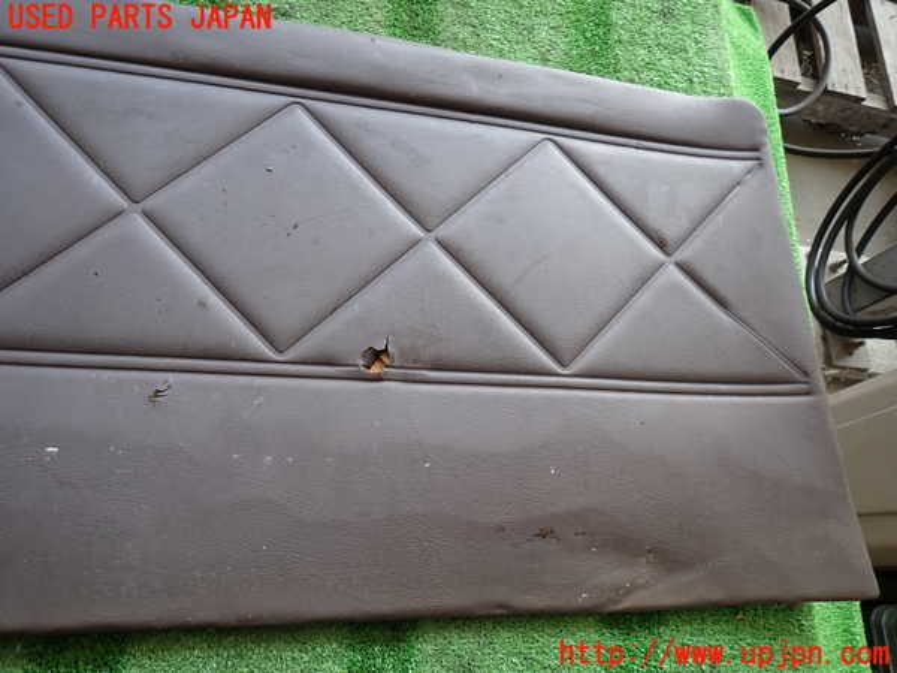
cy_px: 336
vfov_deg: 54.9
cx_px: 448
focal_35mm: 25
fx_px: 648
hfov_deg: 69.4
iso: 100
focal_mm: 4.5
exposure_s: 1/60
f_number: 2
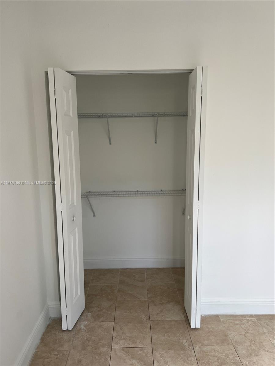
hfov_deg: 53.1
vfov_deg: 67.3
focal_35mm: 26
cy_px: 183
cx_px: 138
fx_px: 275
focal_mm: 5.7
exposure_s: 1/60
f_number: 1.5
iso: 80
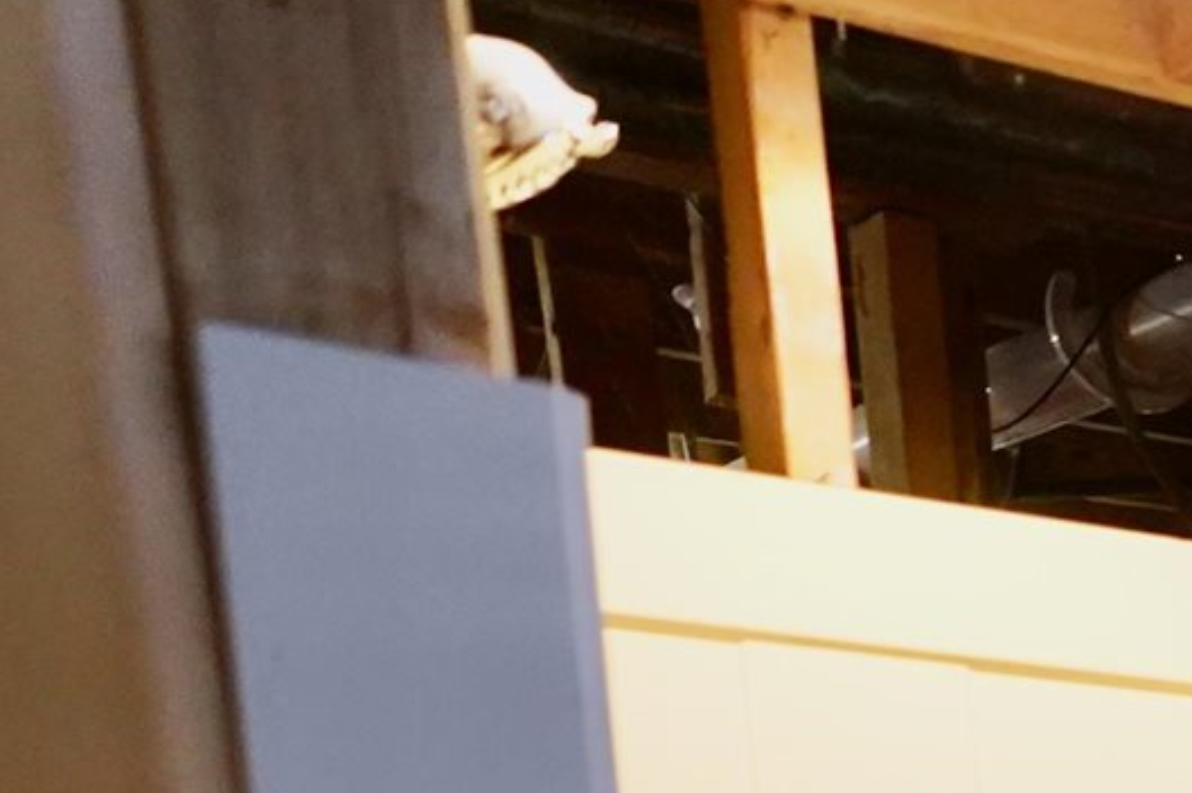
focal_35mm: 93
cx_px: 2920
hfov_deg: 14.2
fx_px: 3077
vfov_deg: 11.6
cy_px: 1986
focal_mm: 16
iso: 4000
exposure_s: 1/160
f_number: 2.8
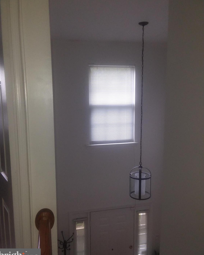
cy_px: 124
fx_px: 234
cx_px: 100
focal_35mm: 31
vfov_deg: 57.2
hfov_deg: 47.1
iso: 50
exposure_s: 1/30
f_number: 1.9
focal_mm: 2.47
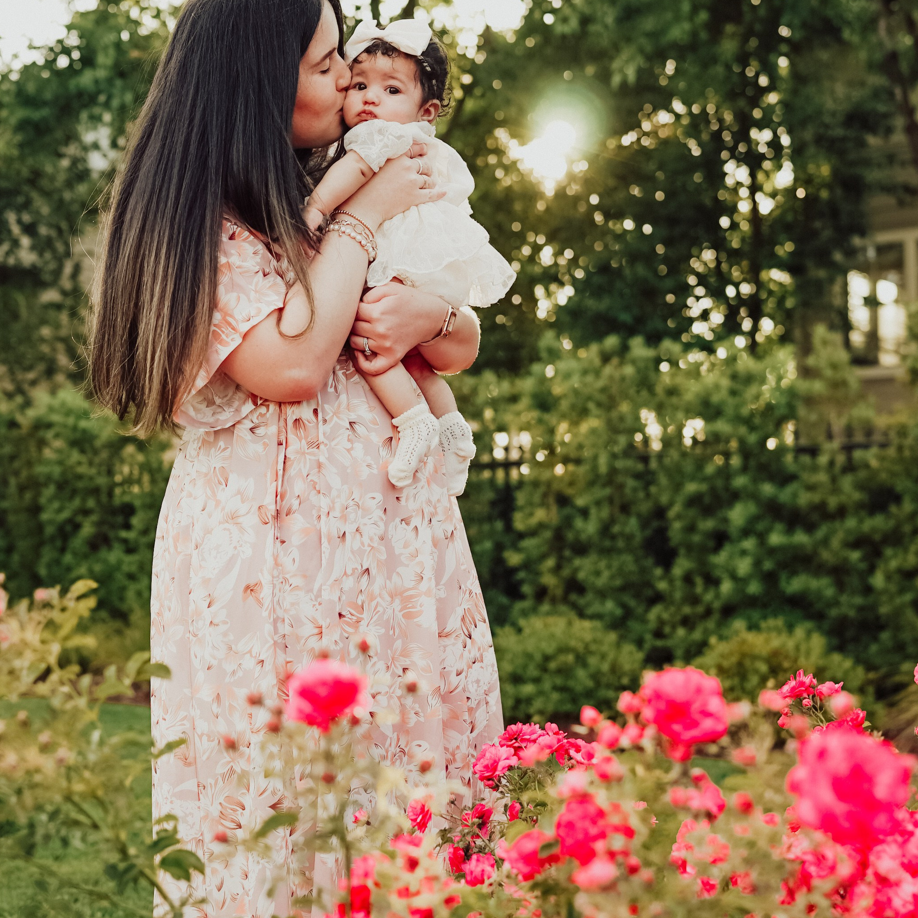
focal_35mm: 57
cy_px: 483
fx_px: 1710
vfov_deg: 30.0
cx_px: 390
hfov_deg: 30.0
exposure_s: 1/320
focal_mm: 35
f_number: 2.5
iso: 64
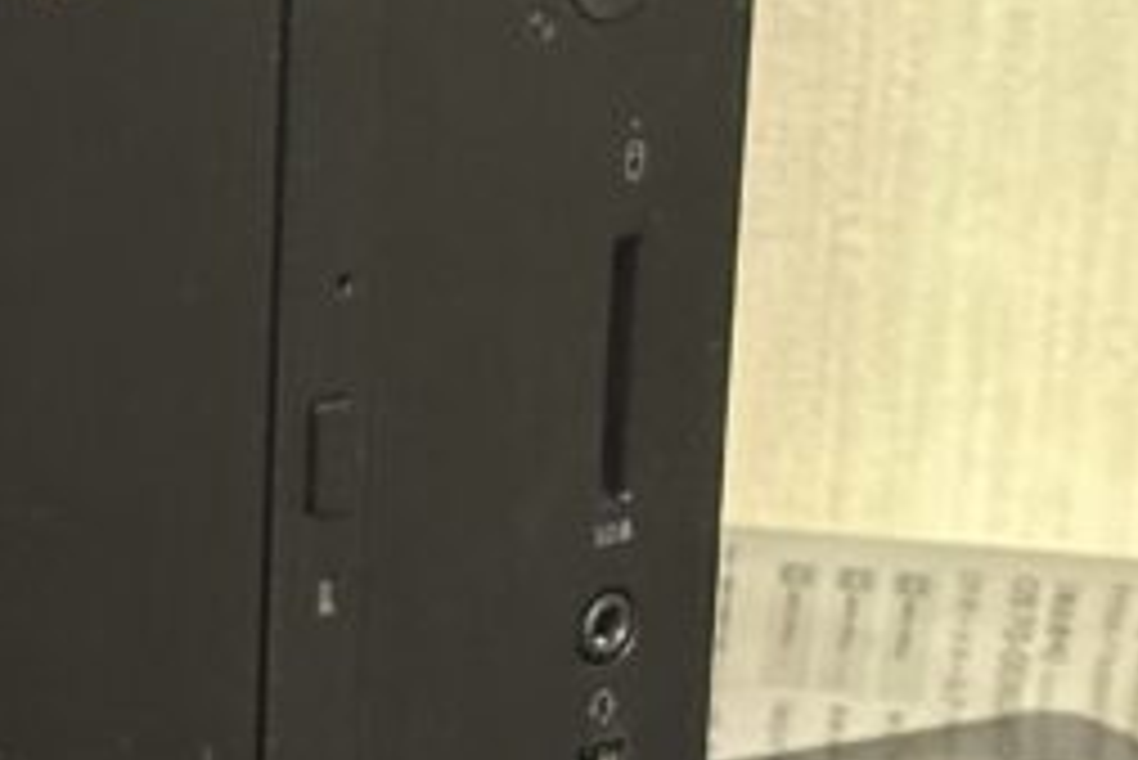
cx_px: -436
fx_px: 6389
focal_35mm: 202
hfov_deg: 9.9
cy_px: 1097
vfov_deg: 6.7
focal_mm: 6.86
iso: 640
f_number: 1.78
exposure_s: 1/25
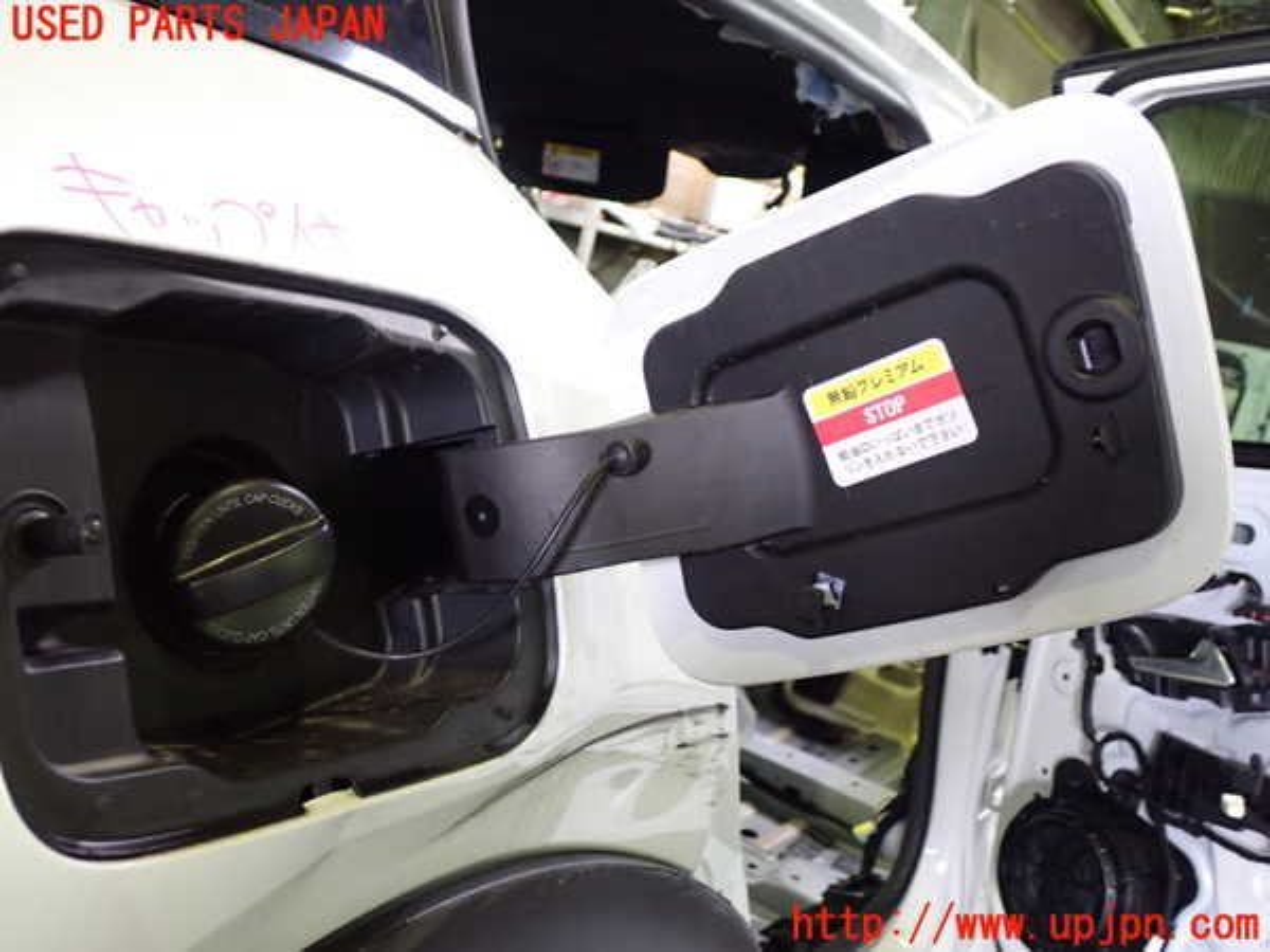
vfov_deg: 39.7
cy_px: 476
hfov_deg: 51.4
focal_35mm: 36
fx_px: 1321
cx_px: 635
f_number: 2.5
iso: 800
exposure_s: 1/40
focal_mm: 6.37
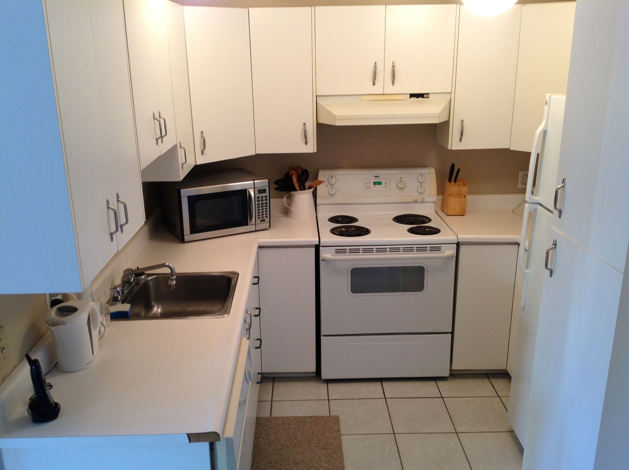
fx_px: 635
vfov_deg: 40.6
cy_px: 235
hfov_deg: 52.7
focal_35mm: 35
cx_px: 314
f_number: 2.4
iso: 64
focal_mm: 4.28
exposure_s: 1/15
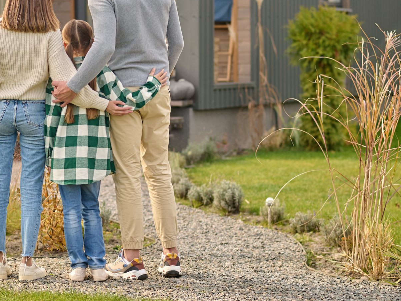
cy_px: 84
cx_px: 128
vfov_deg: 10.9
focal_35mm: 136
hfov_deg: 14.5
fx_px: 1576
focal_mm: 85
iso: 125
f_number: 2.8
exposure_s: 1/1000
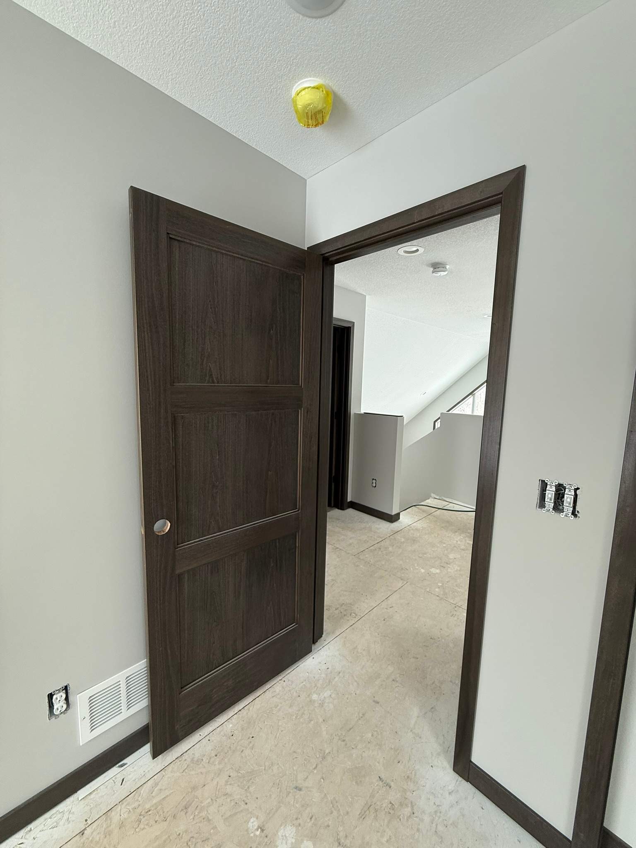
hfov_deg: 85.7
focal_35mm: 14
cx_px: 318
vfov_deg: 102.1
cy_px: 424
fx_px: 343
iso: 100
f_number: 2.2
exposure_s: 1/99
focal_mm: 2.22
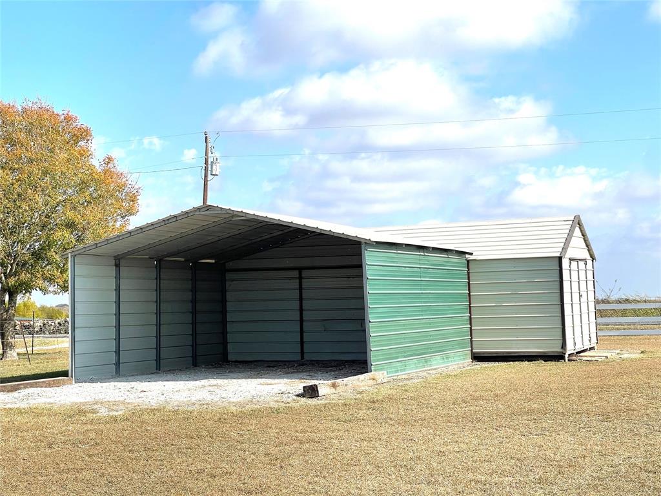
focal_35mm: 64
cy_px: 248
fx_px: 1222
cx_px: 330
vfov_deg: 22.9
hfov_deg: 30.3
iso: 20
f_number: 2.2
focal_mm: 7.5
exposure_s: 1/1074
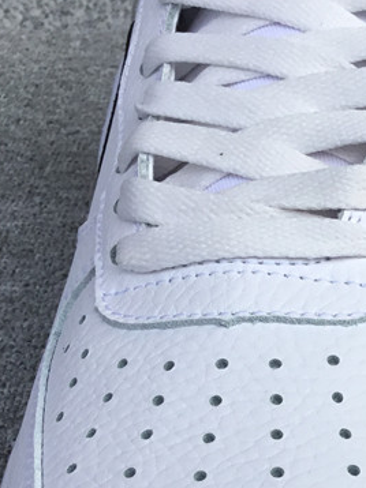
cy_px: 436
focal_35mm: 78
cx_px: 496
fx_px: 1101
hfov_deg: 17.5
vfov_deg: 24.4
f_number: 2.4
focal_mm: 3.3
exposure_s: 1/357
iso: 25
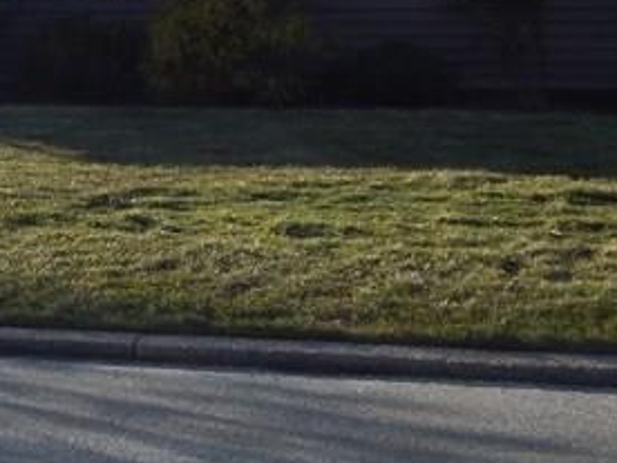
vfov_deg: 12.8
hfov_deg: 16.5
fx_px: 2050
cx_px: -89
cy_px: 38
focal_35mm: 115
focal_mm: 5.6
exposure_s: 1/1000
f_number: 3.2
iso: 125
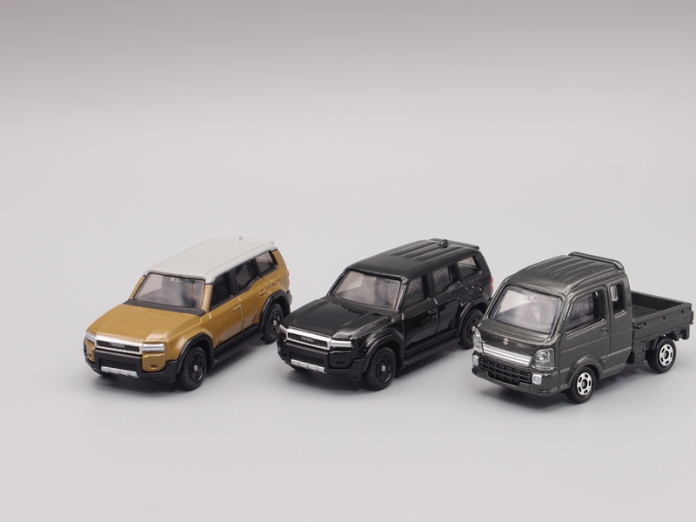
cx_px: 348
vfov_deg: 22.6
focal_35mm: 65
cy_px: 261
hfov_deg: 29.8
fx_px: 1307
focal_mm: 14.05
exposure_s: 1/4
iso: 100
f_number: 8
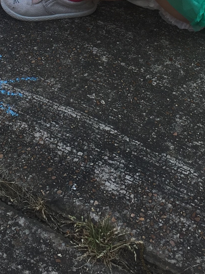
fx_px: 679
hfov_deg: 17.1
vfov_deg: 21.4
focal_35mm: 86
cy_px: -41
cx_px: 84
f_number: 2.2
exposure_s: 1/648
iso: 32
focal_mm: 4.15
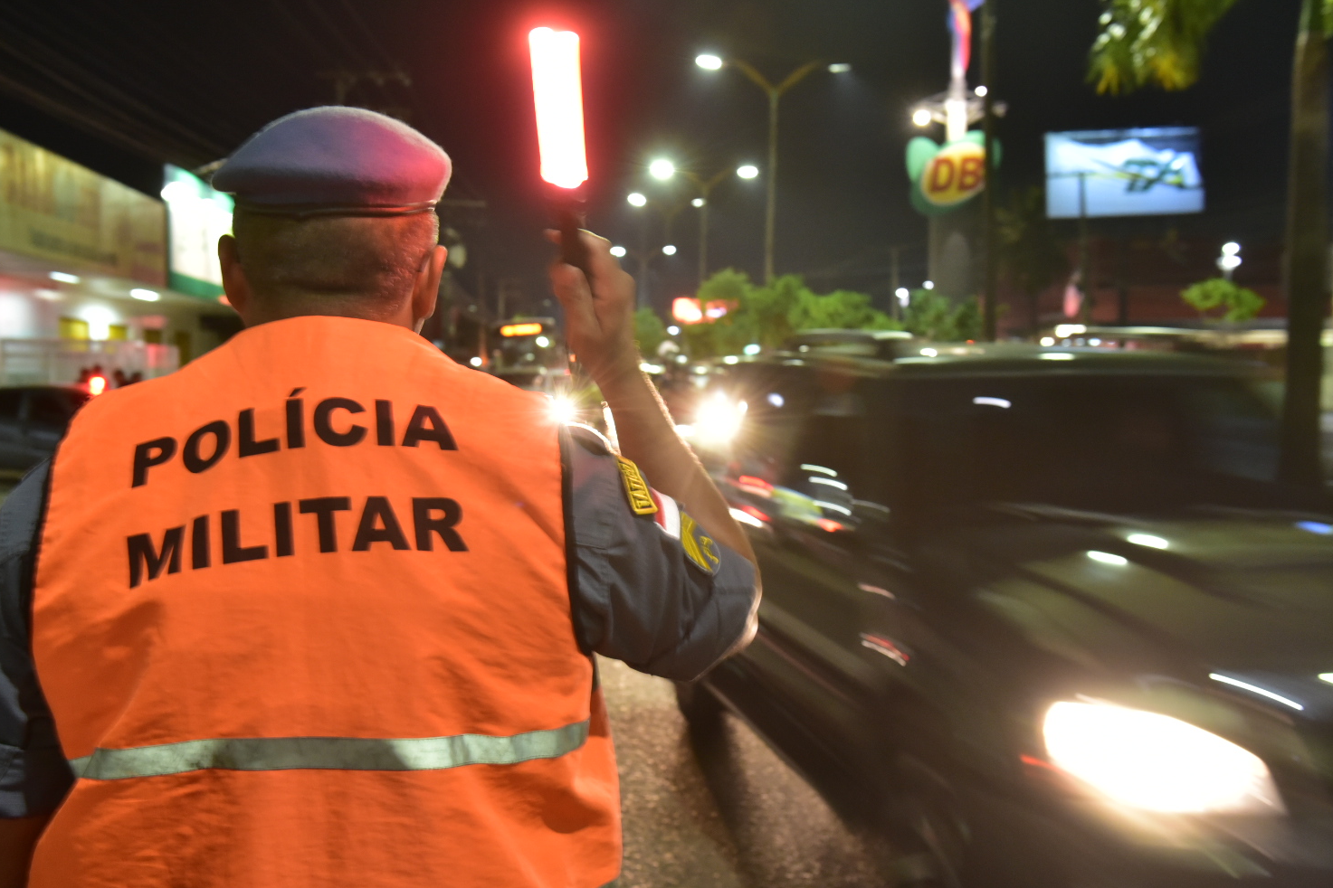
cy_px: 461
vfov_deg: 30.5
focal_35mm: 44
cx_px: 620
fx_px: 1629
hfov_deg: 44.5
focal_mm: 40
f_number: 9
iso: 2500
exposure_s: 1/13
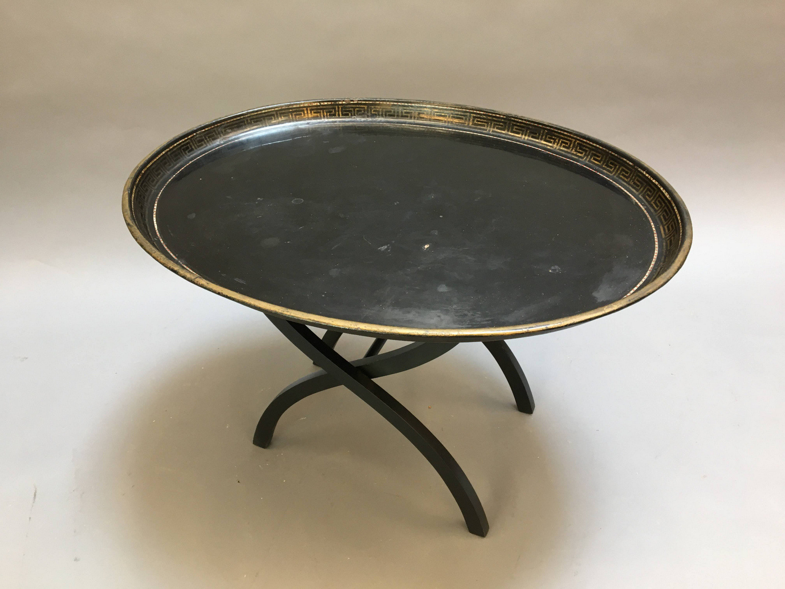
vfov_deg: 48.2
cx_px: 392
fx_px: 658
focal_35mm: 29
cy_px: 294
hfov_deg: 61.7
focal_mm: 4.15
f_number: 2.2
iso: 80
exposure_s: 1/33
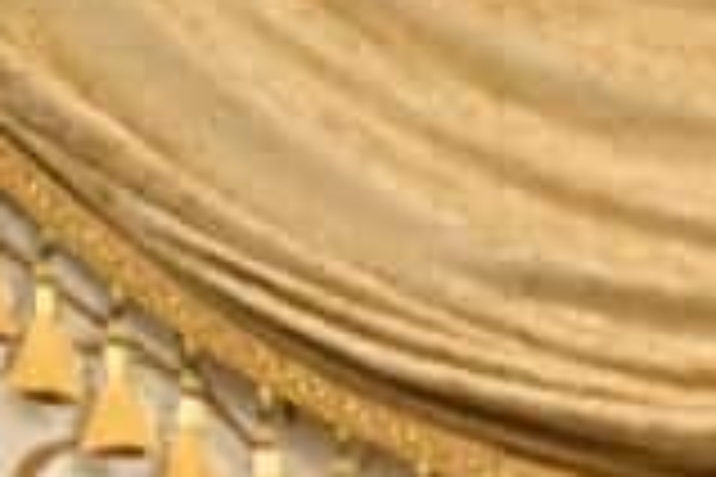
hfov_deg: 8.1
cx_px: 1981
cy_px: 1222
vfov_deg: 5.8
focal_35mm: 226
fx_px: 4495
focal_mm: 35
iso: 640
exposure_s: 1/320
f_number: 4
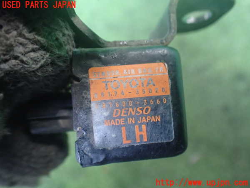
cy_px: 94
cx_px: 125
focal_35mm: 30
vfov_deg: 46.8
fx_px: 217
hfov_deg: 60.0
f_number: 2.3
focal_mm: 5.4
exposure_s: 1/50
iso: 800
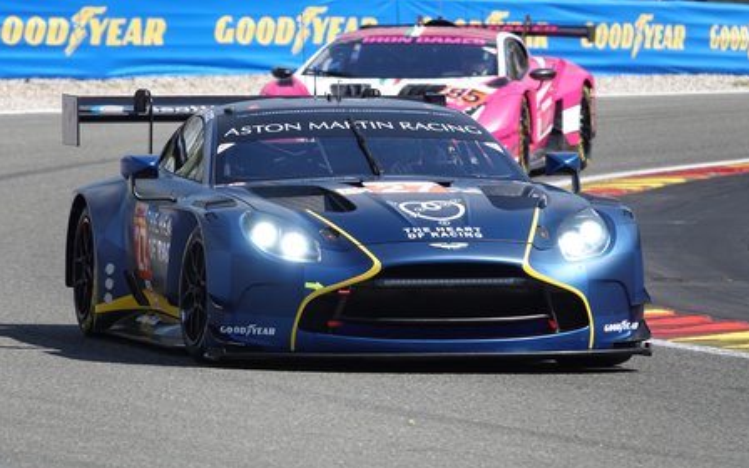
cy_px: 249
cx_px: 374
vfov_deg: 2.9
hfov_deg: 4.6
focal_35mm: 458
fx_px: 9349
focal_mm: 163.85
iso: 160
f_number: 4
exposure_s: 1/1000
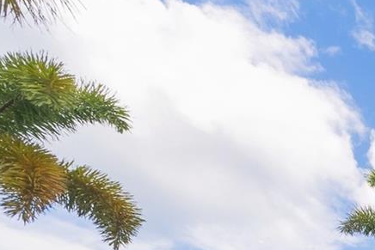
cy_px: 427
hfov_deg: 24.2
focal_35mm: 44
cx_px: 643
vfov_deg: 21.8
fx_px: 458
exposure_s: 1/60
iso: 125
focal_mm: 12
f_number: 10
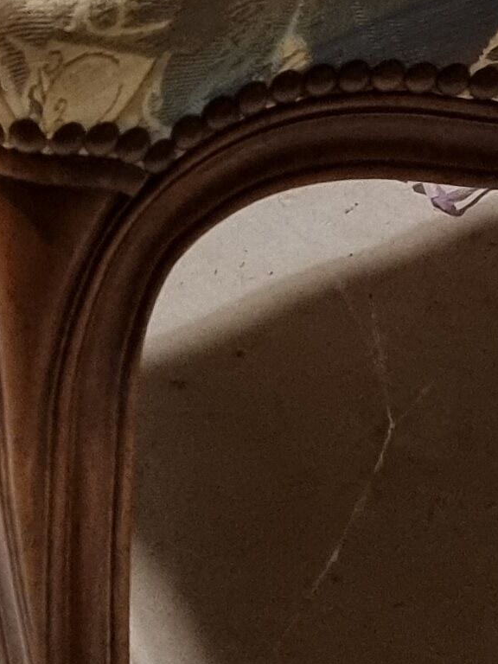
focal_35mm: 125
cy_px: -351
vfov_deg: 14.6
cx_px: 73
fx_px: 2398
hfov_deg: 11.8
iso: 500
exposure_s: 1/33
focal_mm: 6.7
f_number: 1.8
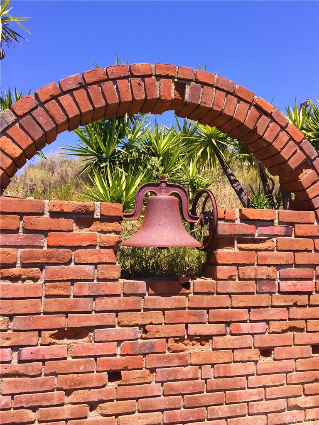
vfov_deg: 61.7
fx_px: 356
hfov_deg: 48.2
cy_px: 212
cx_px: 160
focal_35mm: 29
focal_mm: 4.15
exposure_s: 1/807
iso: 32
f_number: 2.2
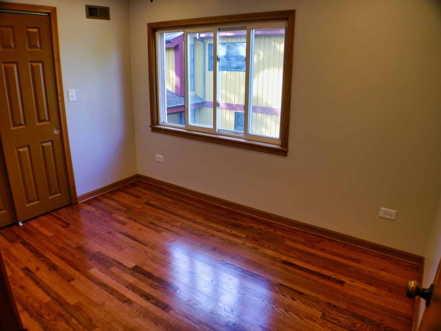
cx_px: 220
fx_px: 408
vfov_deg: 44.2
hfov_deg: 56.8
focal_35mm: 32
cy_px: 166
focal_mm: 16
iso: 160
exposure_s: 1/60
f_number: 3.8
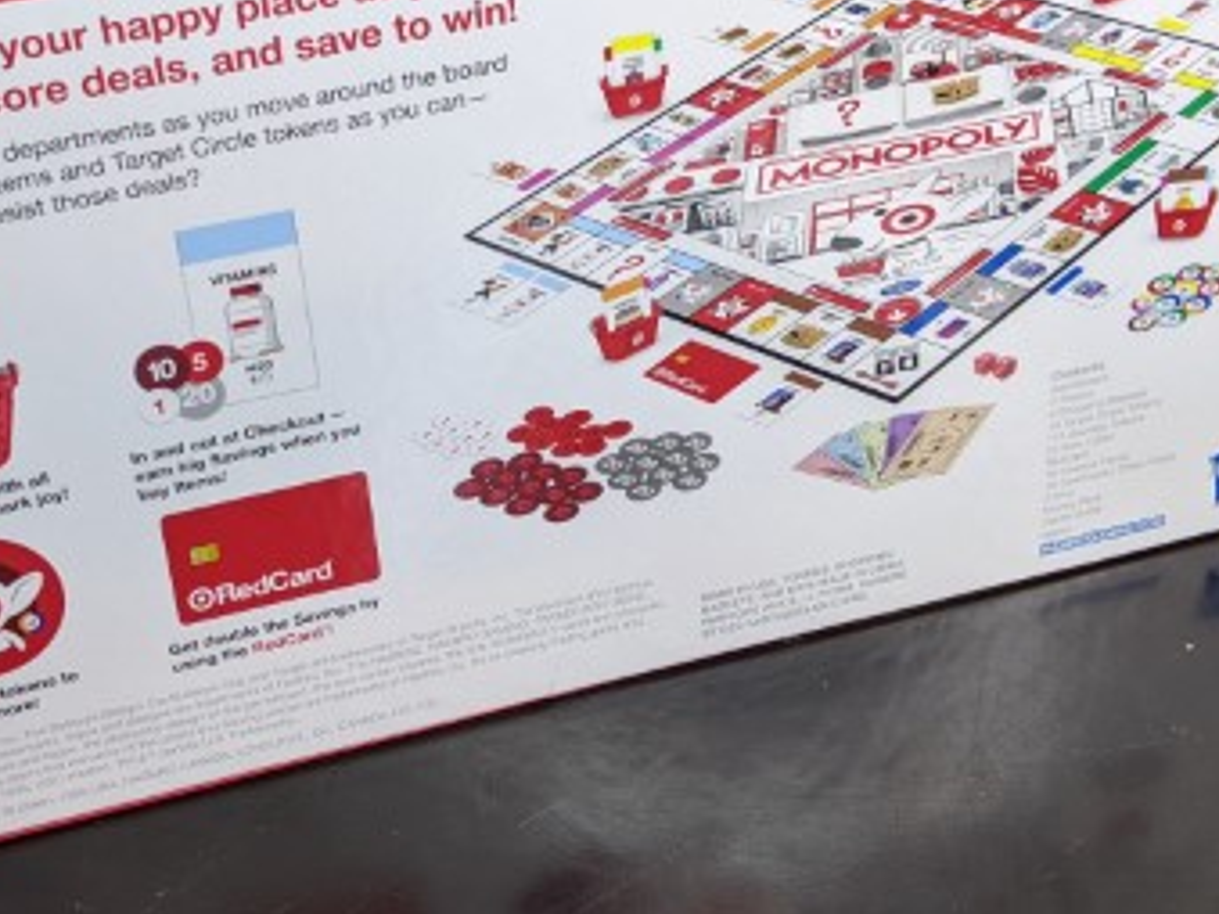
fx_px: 1795
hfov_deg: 37.2
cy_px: 317
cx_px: 428
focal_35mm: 51
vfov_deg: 28.4
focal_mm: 4.44
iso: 70
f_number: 1.8
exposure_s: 1/120
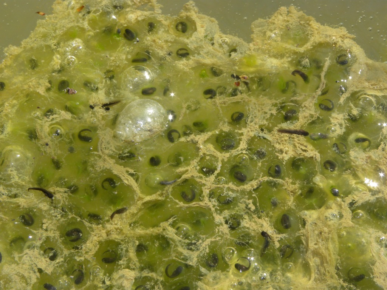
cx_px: 194
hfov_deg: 23.0
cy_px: 145
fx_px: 950
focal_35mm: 85
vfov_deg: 17.4
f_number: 8
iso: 64
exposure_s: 1/124
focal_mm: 15.1
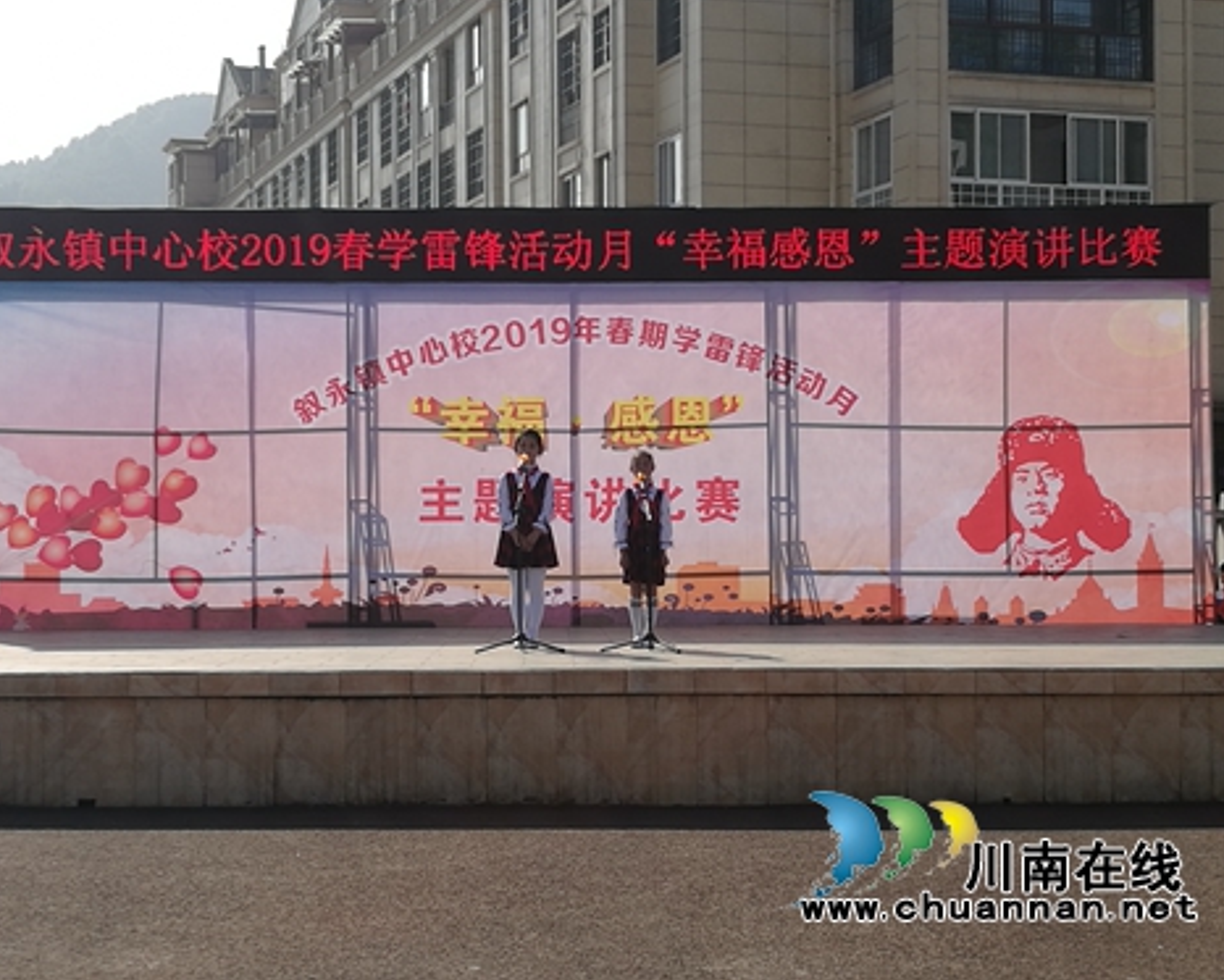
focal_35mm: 67
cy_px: 490
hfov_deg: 28.3
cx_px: 612
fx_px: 2428
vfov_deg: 22.8
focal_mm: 4.5
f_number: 2.2
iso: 50
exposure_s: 1/1130
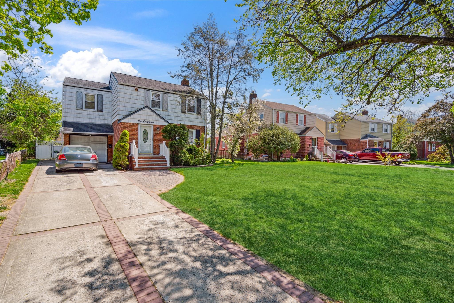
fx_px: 202
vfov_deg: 73.7
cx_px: 227
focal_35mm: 16
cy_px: 152
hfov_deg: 96.7
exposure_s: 1/250
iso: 125
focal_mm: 16
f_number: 5
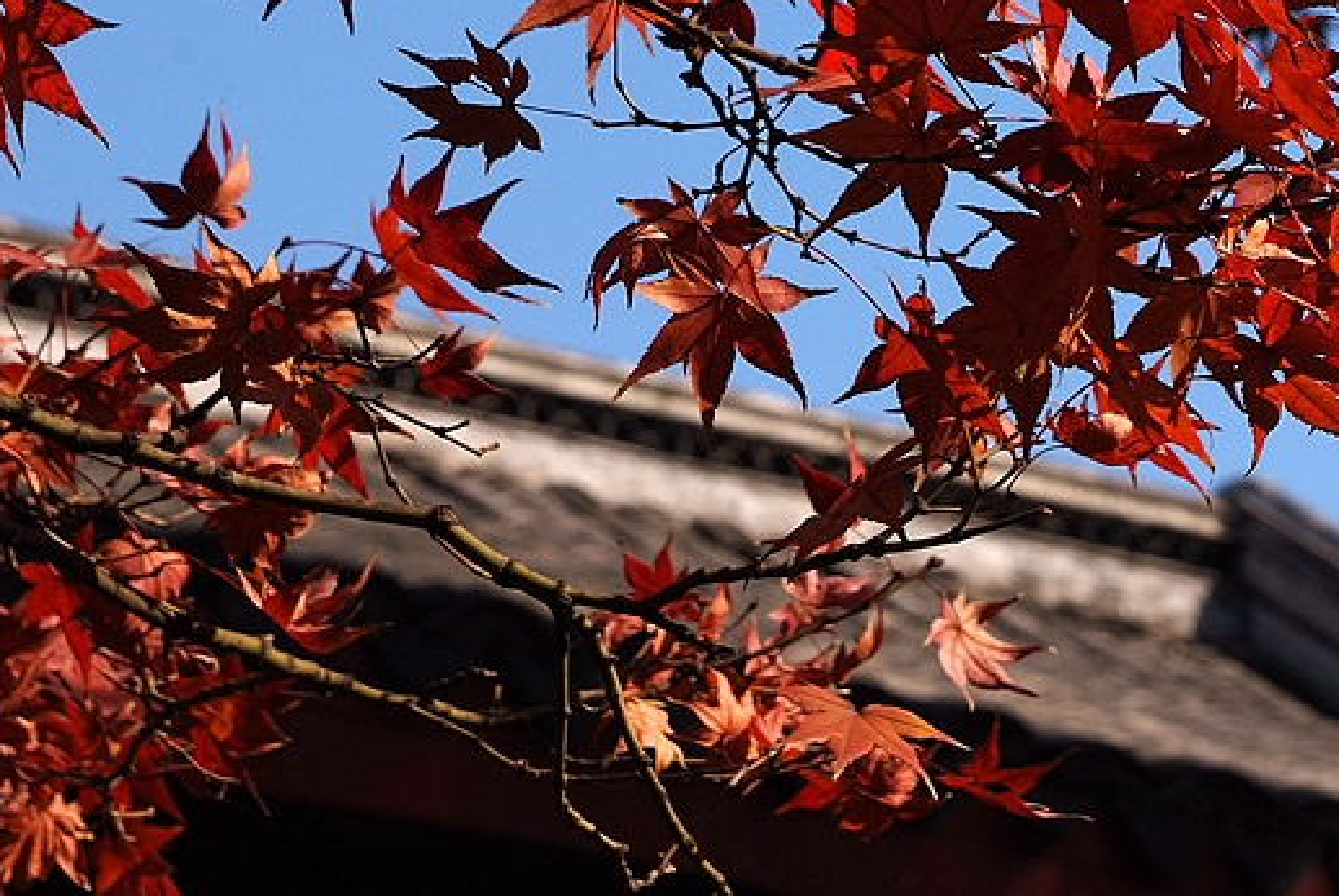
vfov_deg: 14.2
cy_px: 12
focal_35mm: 95
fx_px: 3537
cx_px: 1007
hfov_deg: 21.3
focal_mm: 32
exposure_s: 1/350
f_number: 10
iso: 200
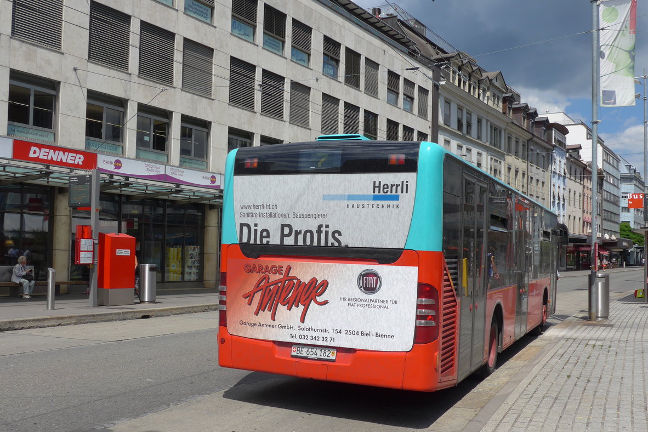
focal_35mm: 38
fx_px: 684
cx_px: 321
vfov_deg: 35.0
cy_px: 246
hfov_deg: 50.7
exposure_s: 1/2000
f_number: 3.2
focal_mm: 7.5
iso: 80
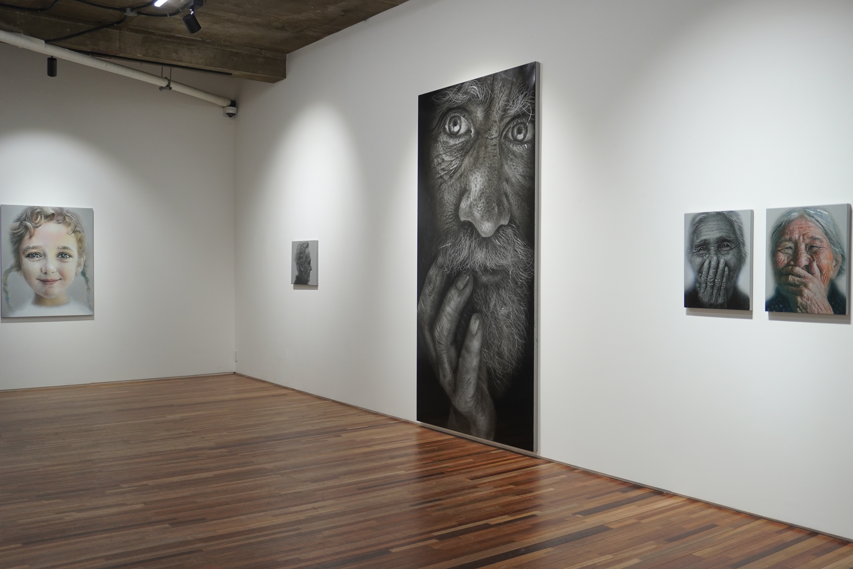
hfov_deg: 57.2
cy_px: 284
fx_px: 782
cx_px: 426
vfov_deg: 40.0
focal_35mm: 33
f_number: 4
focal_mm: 22
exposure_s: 1/160
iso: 640
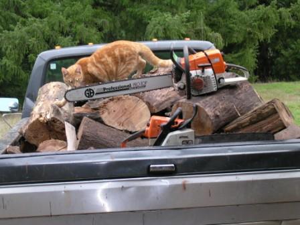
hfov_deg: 22.5
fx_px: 754
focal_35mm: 87
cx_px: 150
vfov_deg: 17.0
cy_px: 112
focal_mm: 13.3
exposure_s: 1/27.6
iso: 147
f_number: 4.3
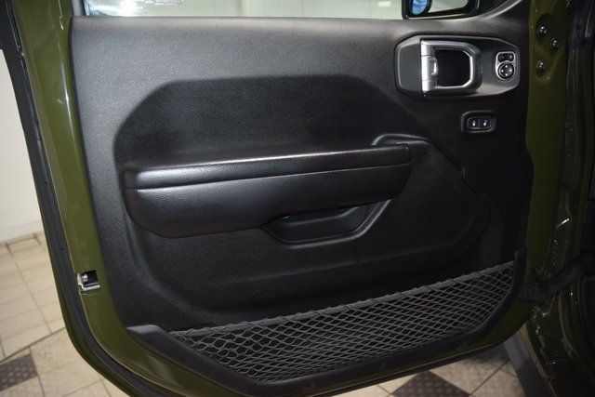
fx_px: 446
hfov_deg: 67.4
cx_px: 298
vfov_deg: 48.0
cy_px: 198
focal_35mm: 27
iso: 1400
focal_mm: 18
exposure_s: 1/100
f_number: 3.5
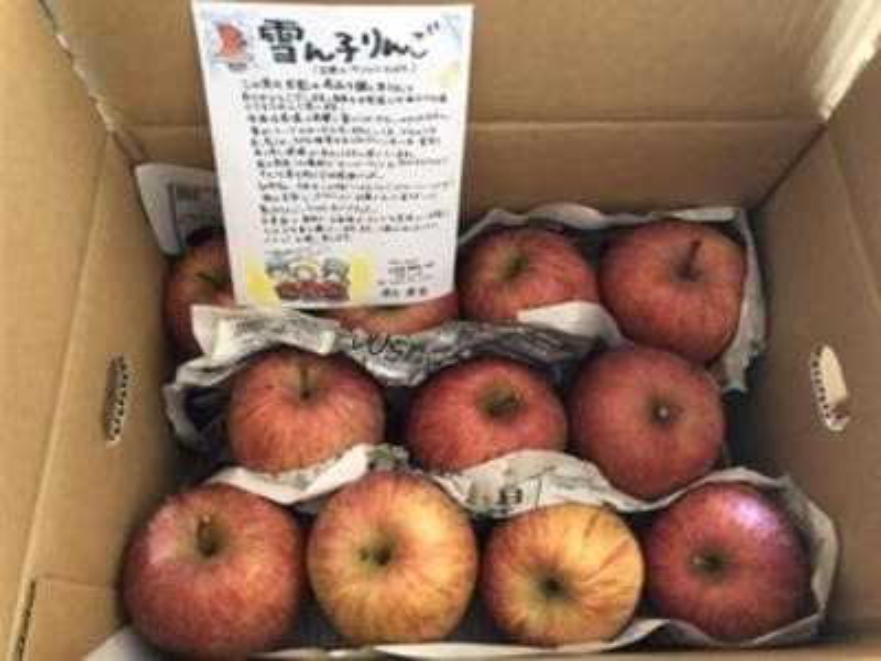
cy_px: 330
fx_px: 713
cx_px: 440
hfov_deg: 63.4
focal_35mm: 28
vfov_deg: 49.7
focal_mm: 3.99
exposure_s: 1/12
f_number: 1.8
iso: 100
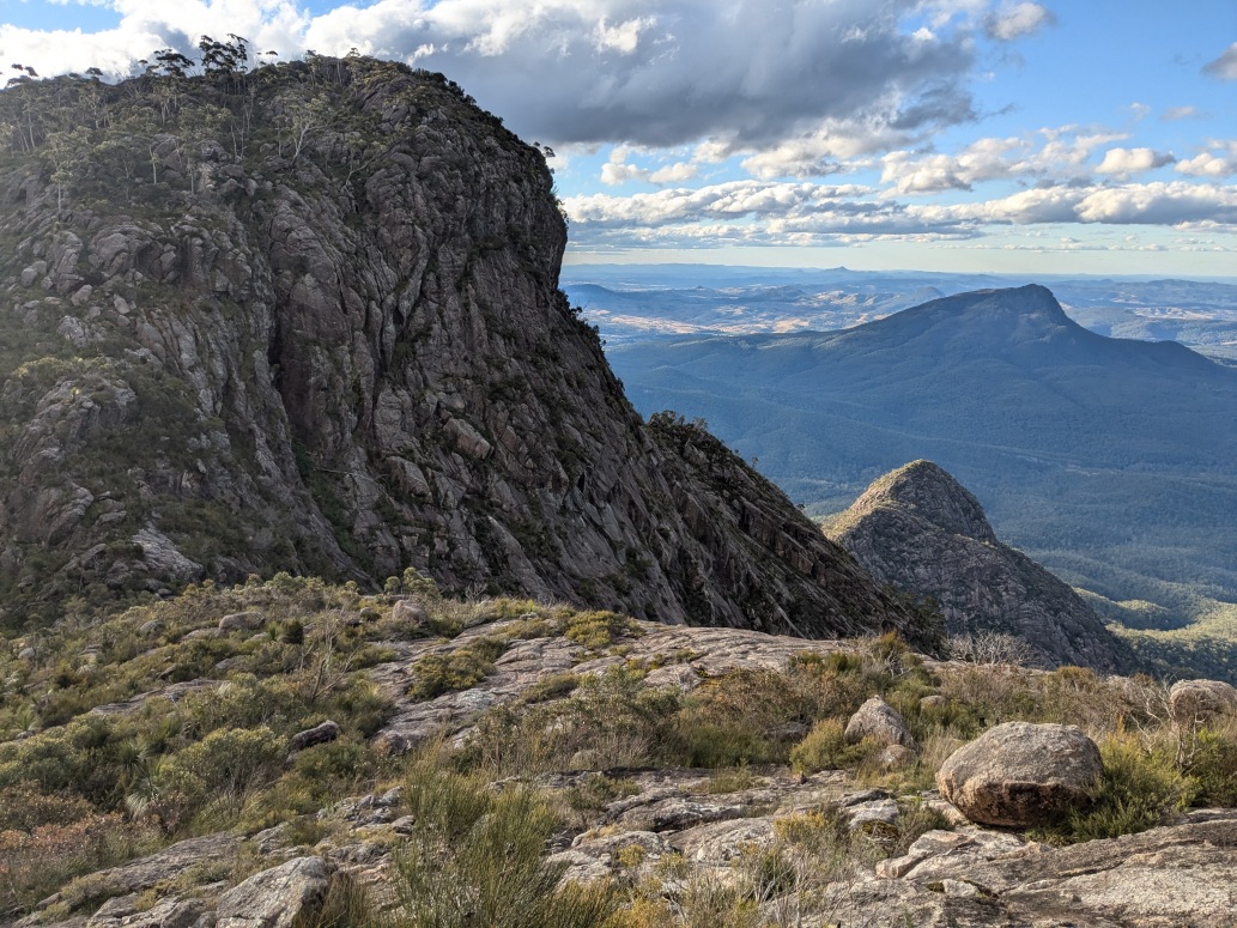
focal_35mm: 27
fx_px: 965
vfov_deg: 51.4
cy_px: 464
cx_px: 618
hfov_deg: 65.3
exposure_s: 1/1669
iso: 42
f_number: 1.73
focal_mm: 4.38
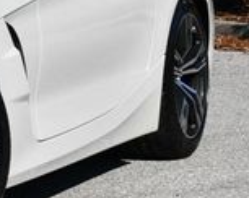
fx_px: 1855
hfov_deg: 7.4
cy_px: -24
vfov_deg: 6.1
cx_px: -246
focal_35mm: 252
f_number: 9
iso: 100
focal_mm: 32
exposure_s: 1/320
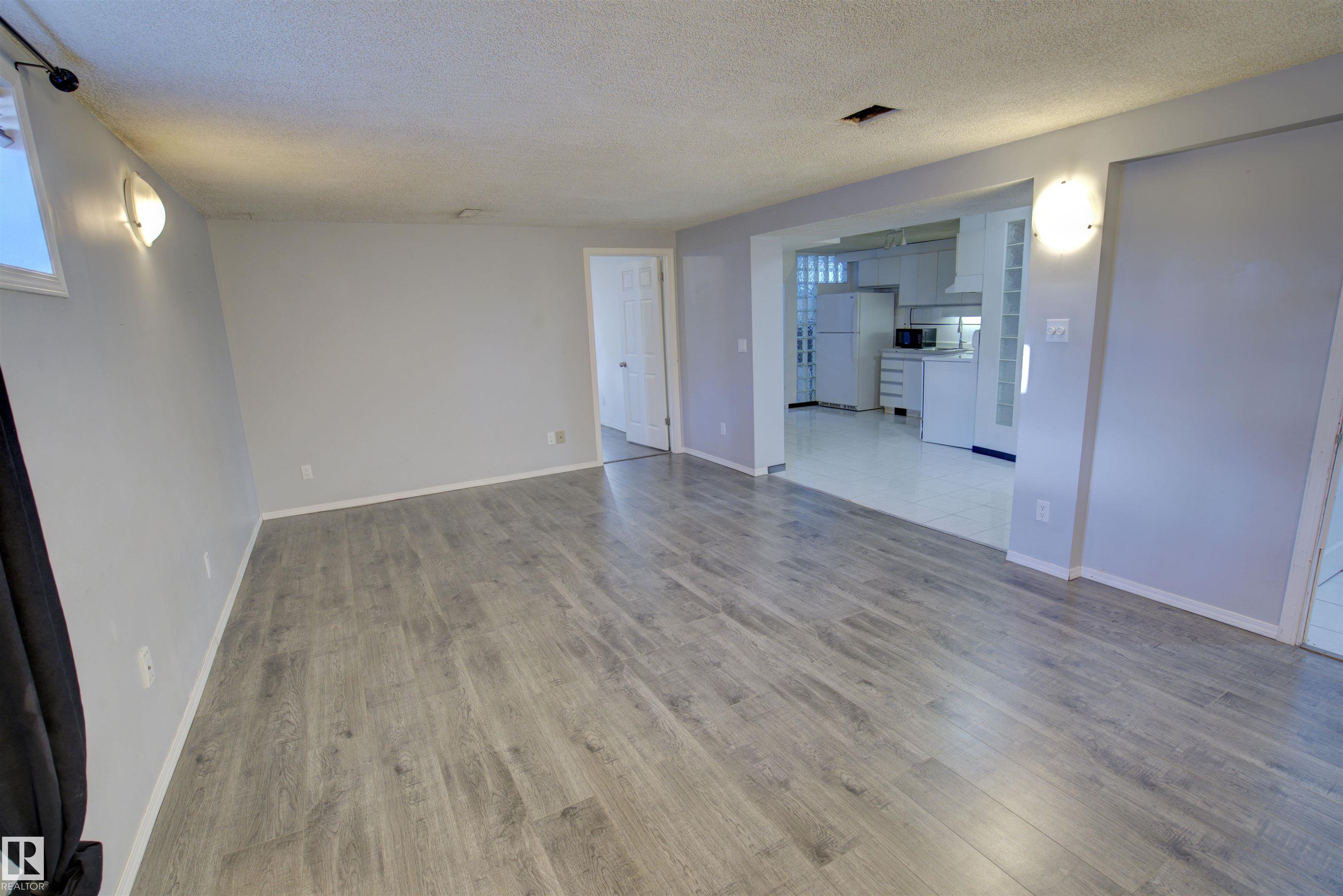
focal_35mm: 16
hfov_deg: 96.7
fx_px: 597
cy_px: 448
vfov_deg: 73.8
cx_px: 672
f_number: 8
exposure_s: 1/1.67
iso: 320
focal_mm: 16
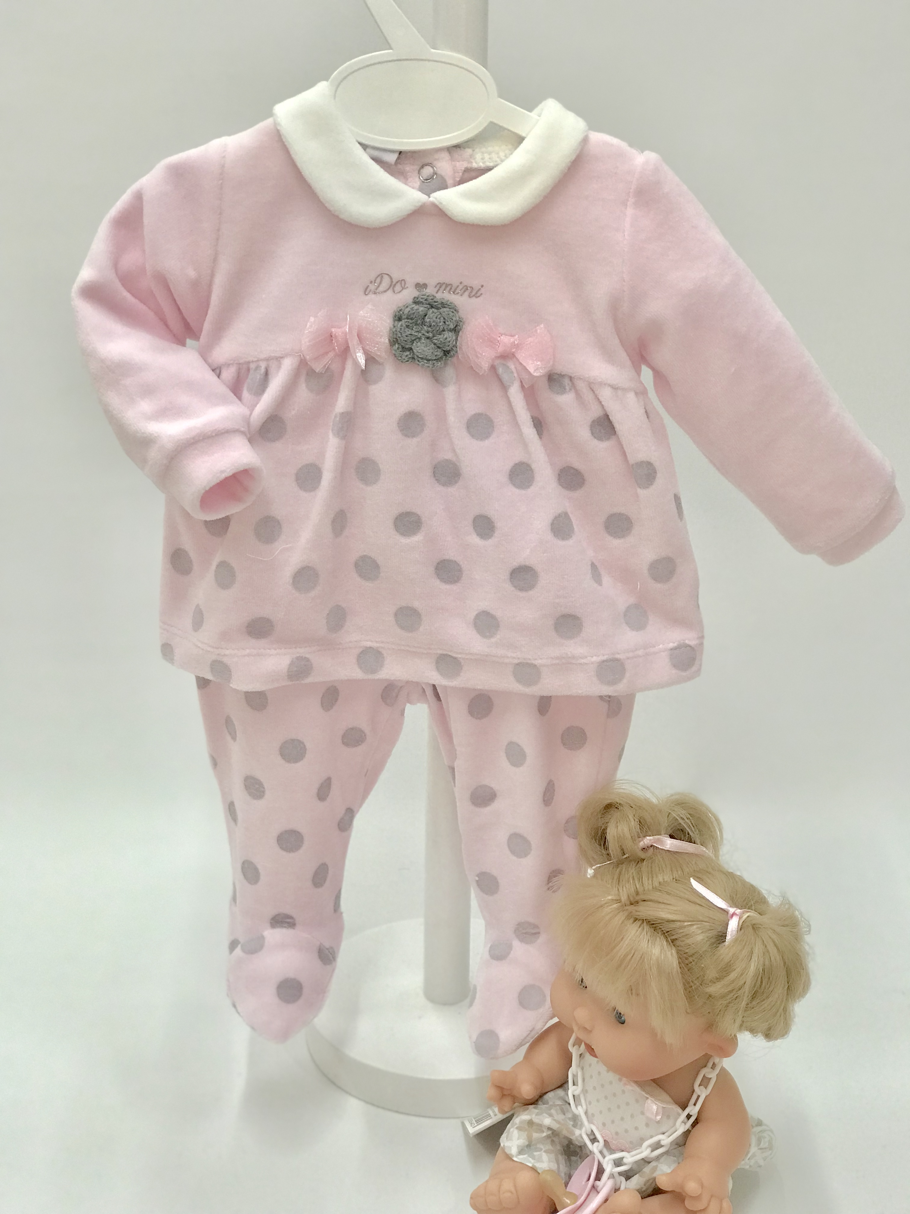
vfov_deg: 33.8
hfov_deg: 25.7
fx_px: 1998
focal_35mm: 57
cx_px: 455
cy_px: 607
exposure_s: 1/50
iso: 40
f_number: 2.8
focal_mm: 6.6
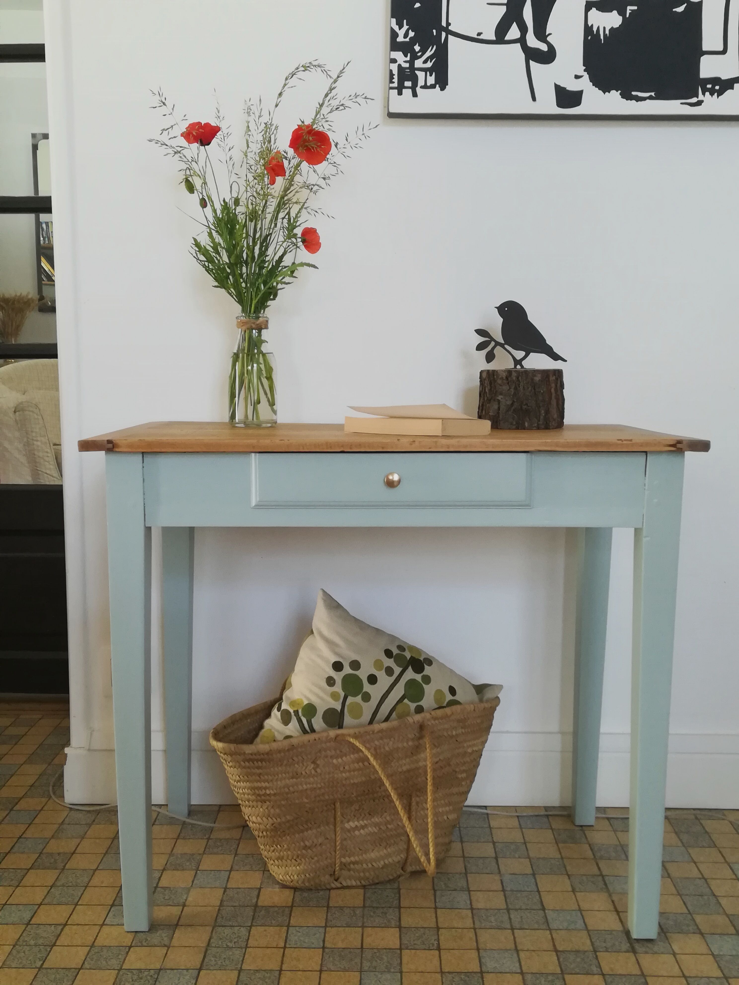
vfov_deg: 54.0
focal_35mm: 34
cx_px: 370
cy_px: 492
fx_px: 968
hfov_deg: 41.8
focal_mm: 3.83
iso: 250
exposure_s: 1/33.3
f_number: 2.2
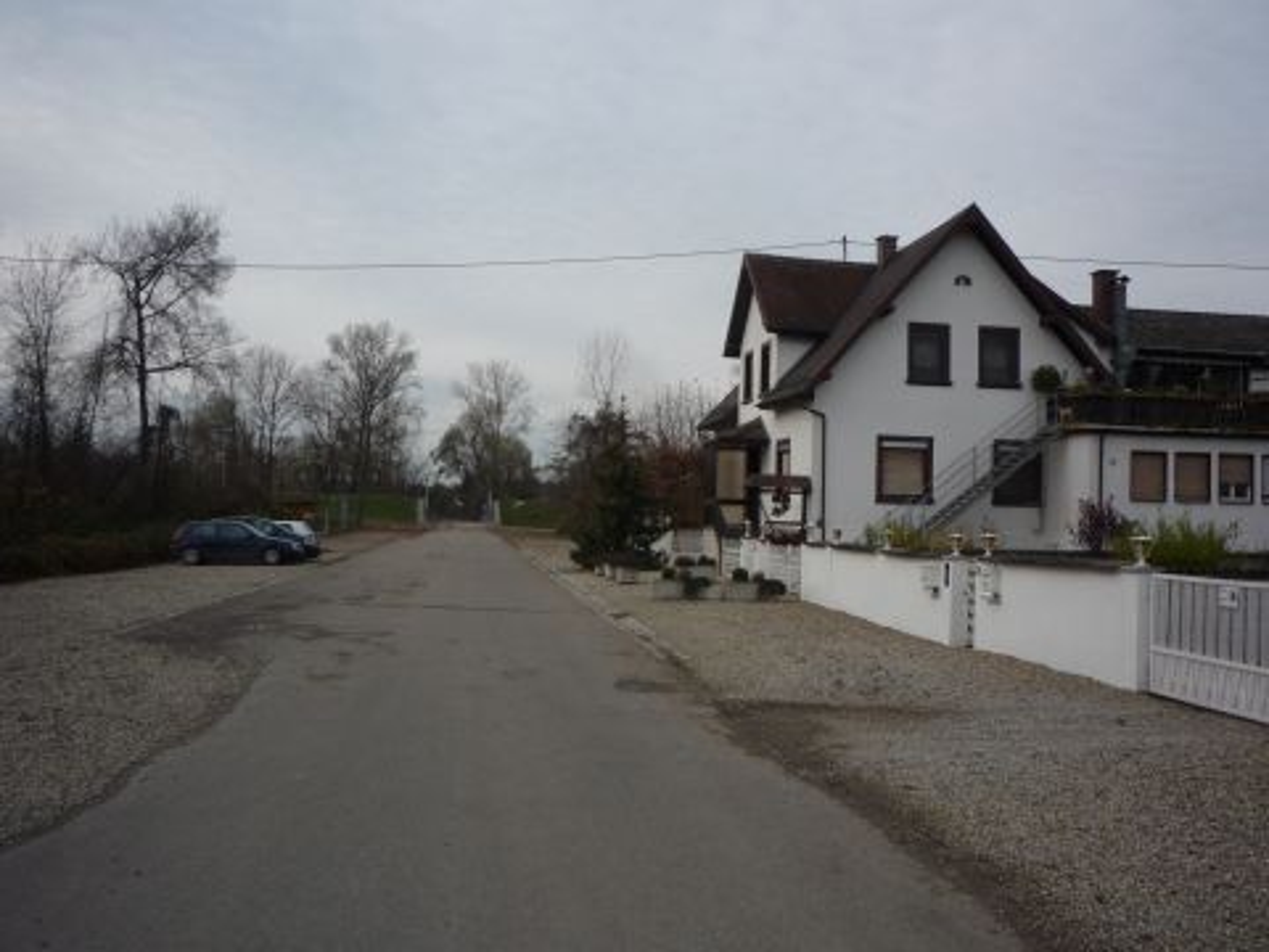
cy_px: 476
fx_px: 1173
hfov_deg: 56.8
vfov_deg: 44.2
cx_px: 634
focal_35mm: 32
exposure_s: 1/400
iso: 100
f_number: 4.5
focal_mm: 5.2
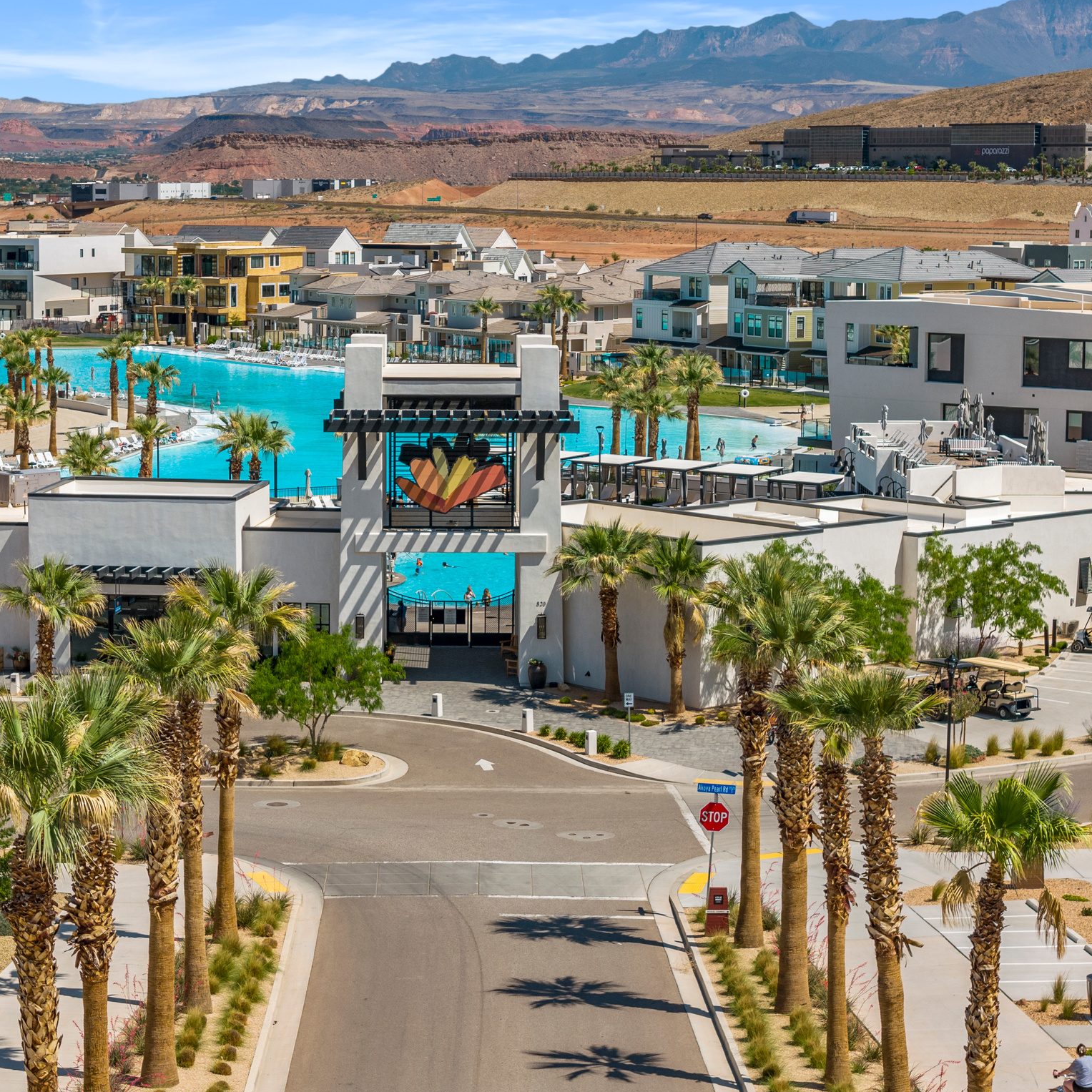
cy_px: 546
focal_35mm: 83
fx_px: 2962
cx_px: 468
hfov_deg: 20.9
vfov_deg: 20.9
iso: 100
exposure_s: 1/180
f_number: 2.8
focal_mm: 19.35
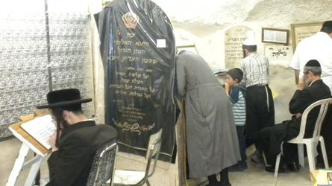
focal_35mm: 58
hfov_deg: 35.8
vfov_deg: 20.7
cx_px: 210
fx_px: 510
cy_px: 71
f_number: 3.5
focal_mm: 6.6
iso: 400
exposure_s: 1/59.6
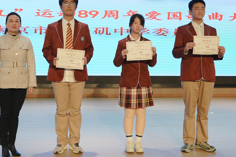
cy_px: 54
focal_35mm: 56
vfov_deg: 24.1
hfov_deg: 35.5
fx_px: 367
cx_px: 91
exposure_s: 1/200
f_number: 2.8
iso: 125
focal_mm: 24
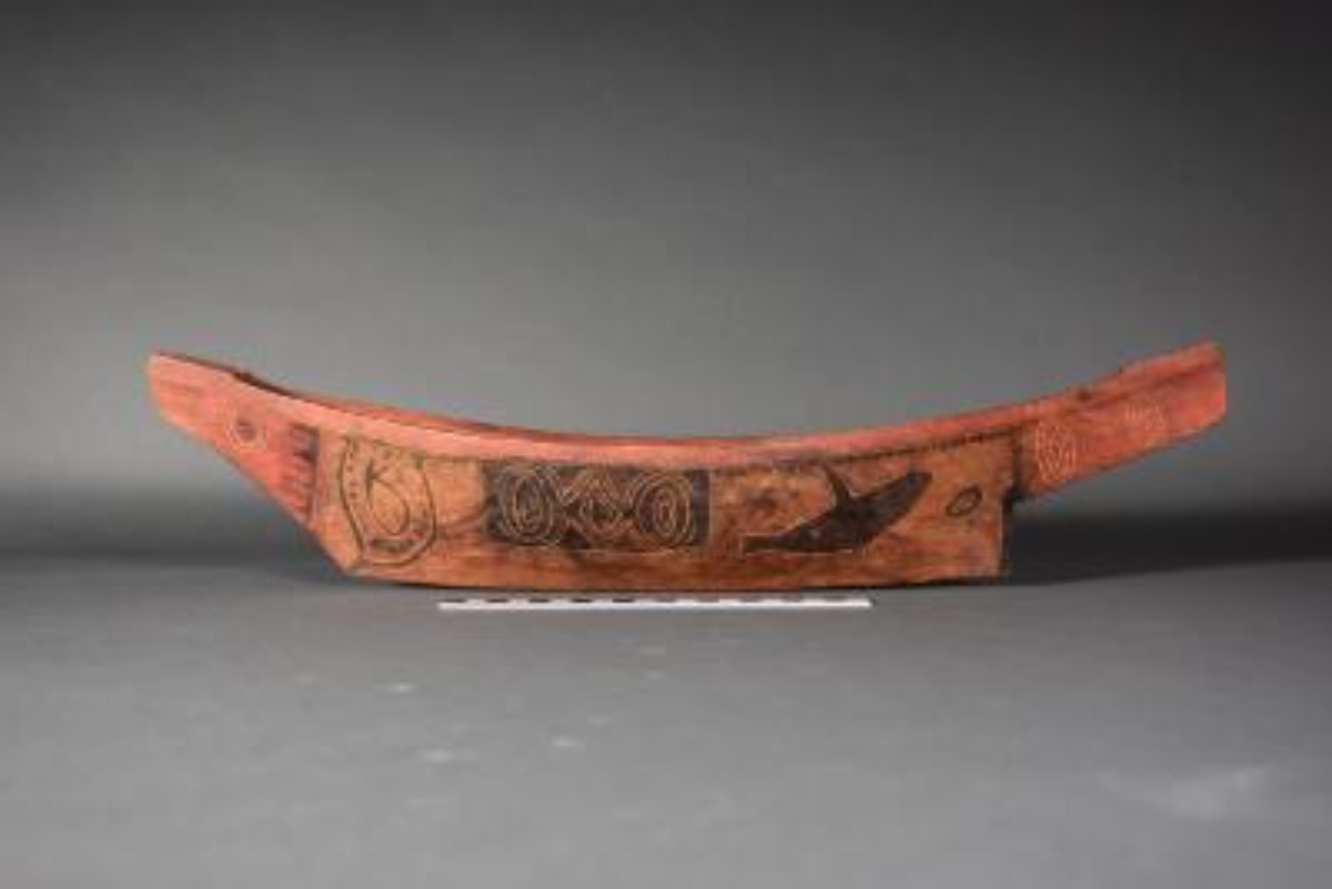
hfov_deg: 38.9
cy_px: 444
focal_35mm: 51
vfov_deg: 26.5
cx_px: 666
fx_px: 1888
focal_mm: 34
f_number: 6.3
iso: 640
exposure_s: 1/15
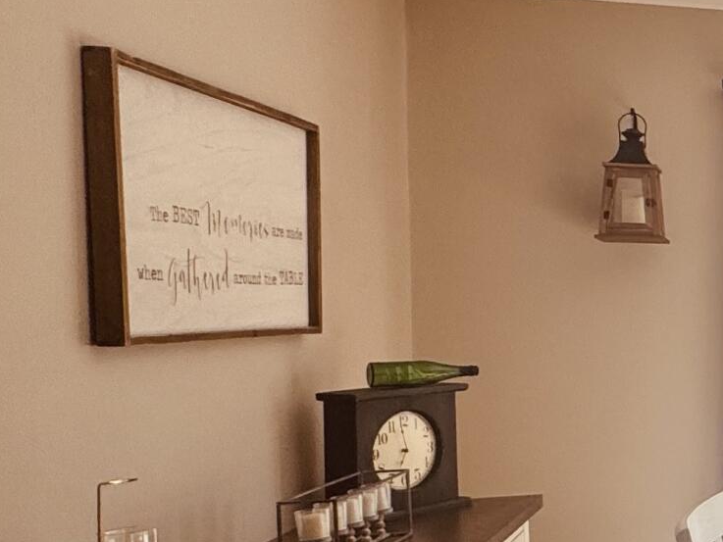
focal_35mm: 57
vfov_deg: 25.6
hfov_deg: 22.9
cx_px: 1229
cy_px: 345
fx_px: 1191
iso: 40
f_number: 2.2
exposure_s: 1/488
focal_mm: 2.22
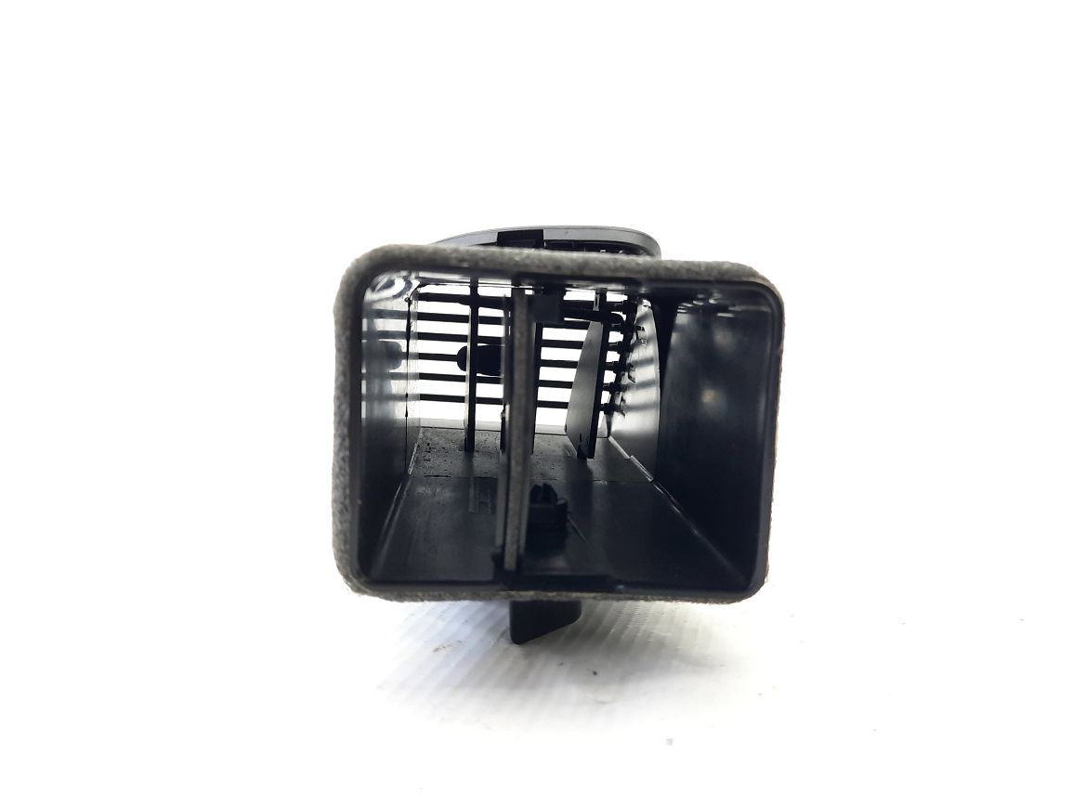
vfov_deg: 53.0
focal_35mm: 26
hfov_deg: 67.3
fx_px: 805
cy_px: 389
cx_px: 556
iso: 200
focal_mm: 4.6
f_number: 2
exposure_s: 1/50
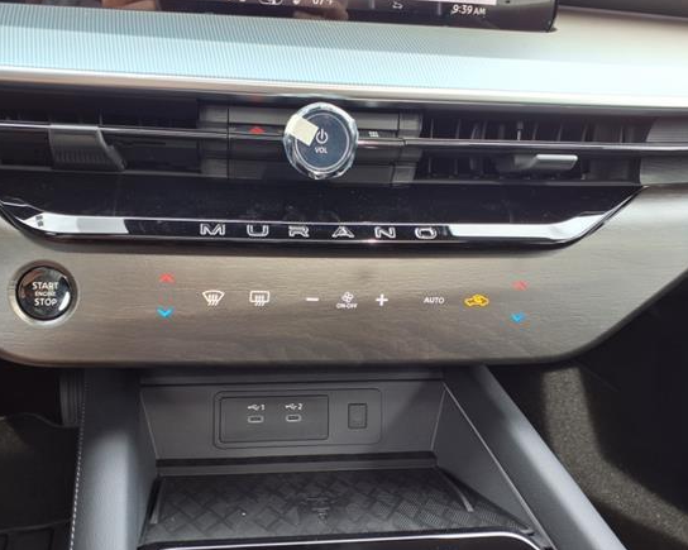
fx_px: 631
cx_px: 317
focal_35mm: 31
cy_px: 291
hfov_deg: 57.1
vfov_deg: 47.1
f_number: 1.9
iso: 40
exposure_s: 1/60.2
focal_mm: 3.58
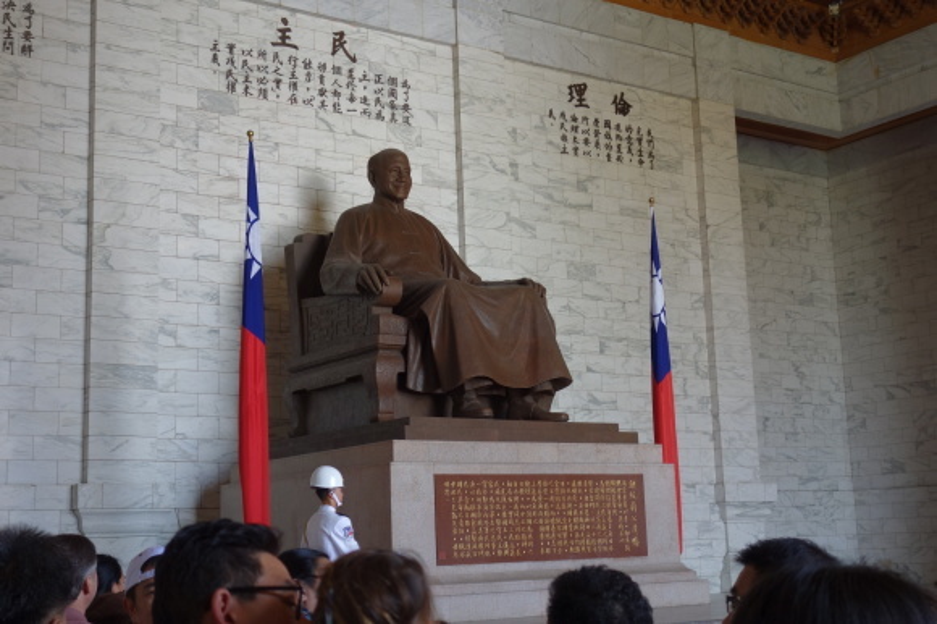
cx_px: 468
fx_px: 1327
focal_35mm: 51
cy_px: 312
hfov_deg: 38.9
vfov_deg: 26.5
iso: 125
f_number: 3.2
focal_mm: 18.88
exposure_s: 1/60
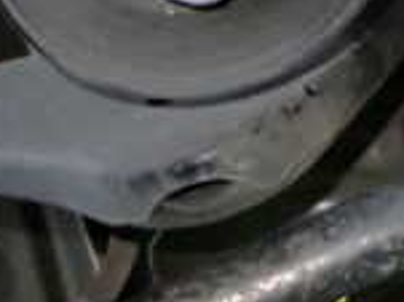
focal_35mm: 119
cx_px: 99
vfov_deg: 12.0
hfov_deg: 16.5
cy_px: 401
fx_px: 1388
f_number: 2.3
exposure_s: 1/30
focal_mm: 5.4
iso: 1250
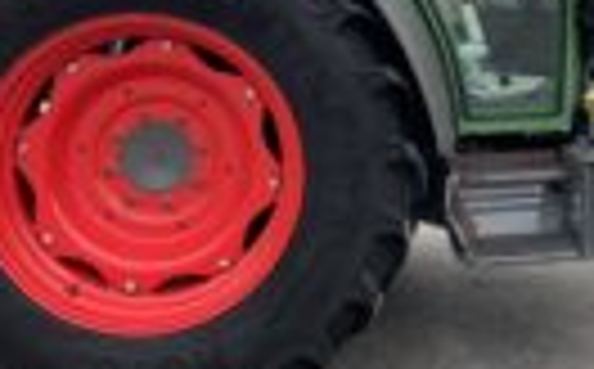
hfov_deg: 23.9
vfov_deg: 15.1
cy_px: -36
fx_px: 1358
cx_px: 549
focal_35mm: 84
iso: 16
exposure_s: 1/627
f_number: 1.8
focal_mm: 3
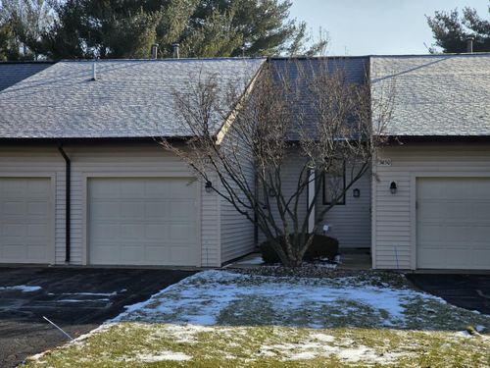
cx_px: 245
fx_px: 977
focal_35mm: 69
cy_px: 184
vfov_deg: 21.3
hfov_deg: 28.2
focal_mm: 7
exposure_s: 1/2000
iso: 50
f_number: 2.4
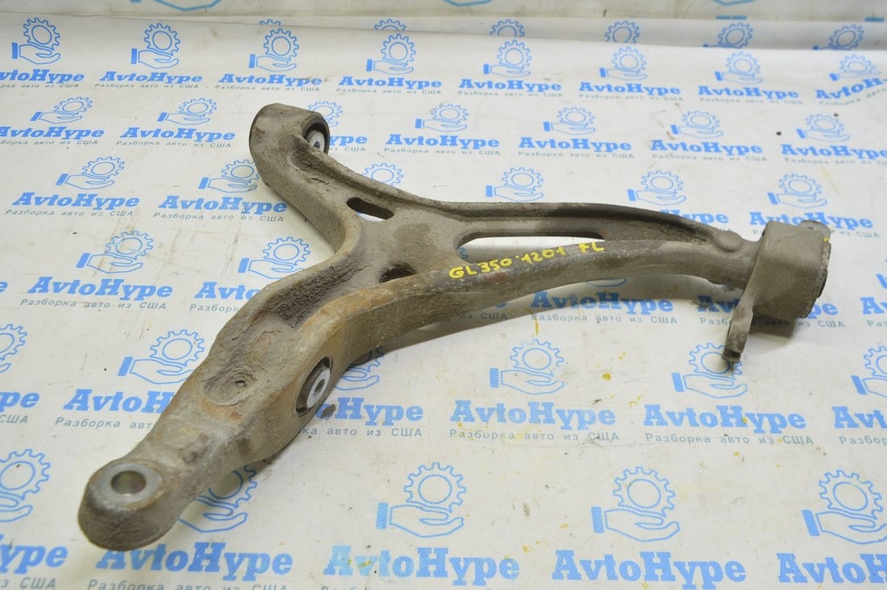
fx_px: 739
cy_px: 295
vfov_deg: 43.5
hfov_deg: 62.0
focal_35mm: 30
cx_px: 444
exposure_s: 1/20
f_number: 5.6
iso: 400
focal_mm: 20
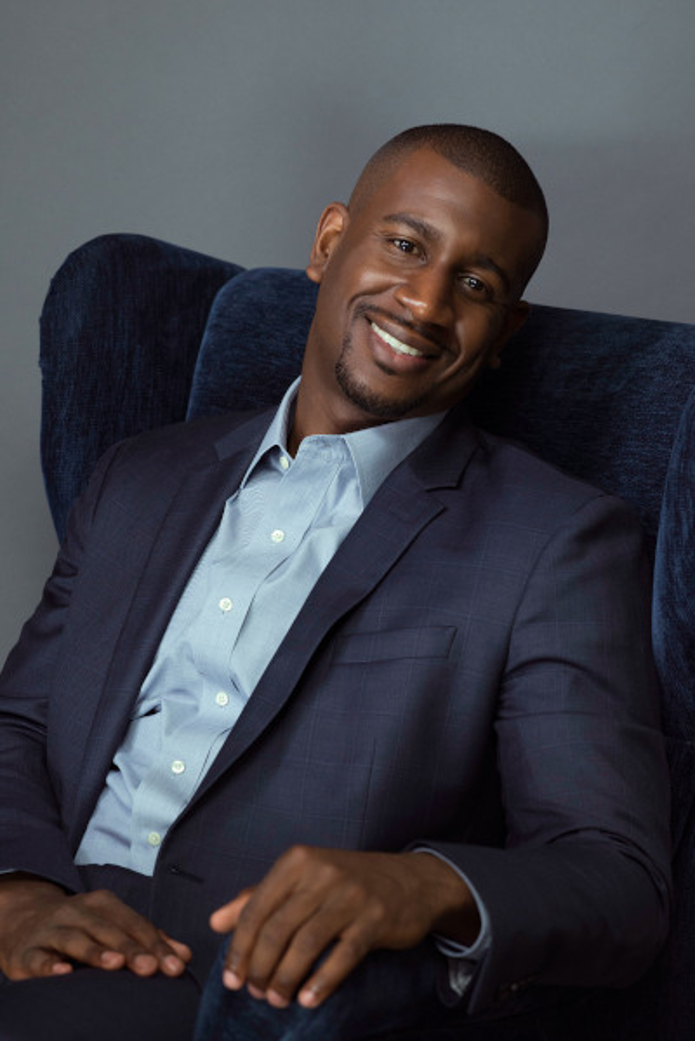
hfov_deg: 10.2
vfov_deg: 15.2
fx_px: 3905
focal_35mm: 135
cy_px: 520
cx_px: 348
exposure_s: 1/160
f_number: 5.6
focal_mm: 135
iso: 1600
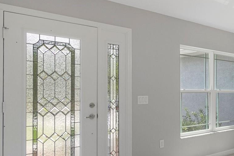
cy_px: 88
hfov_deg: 40.8
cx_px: 239
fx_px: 267
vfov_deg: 32.6
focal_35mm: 41
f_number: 8
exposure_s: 1/25
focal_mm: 13
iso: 640
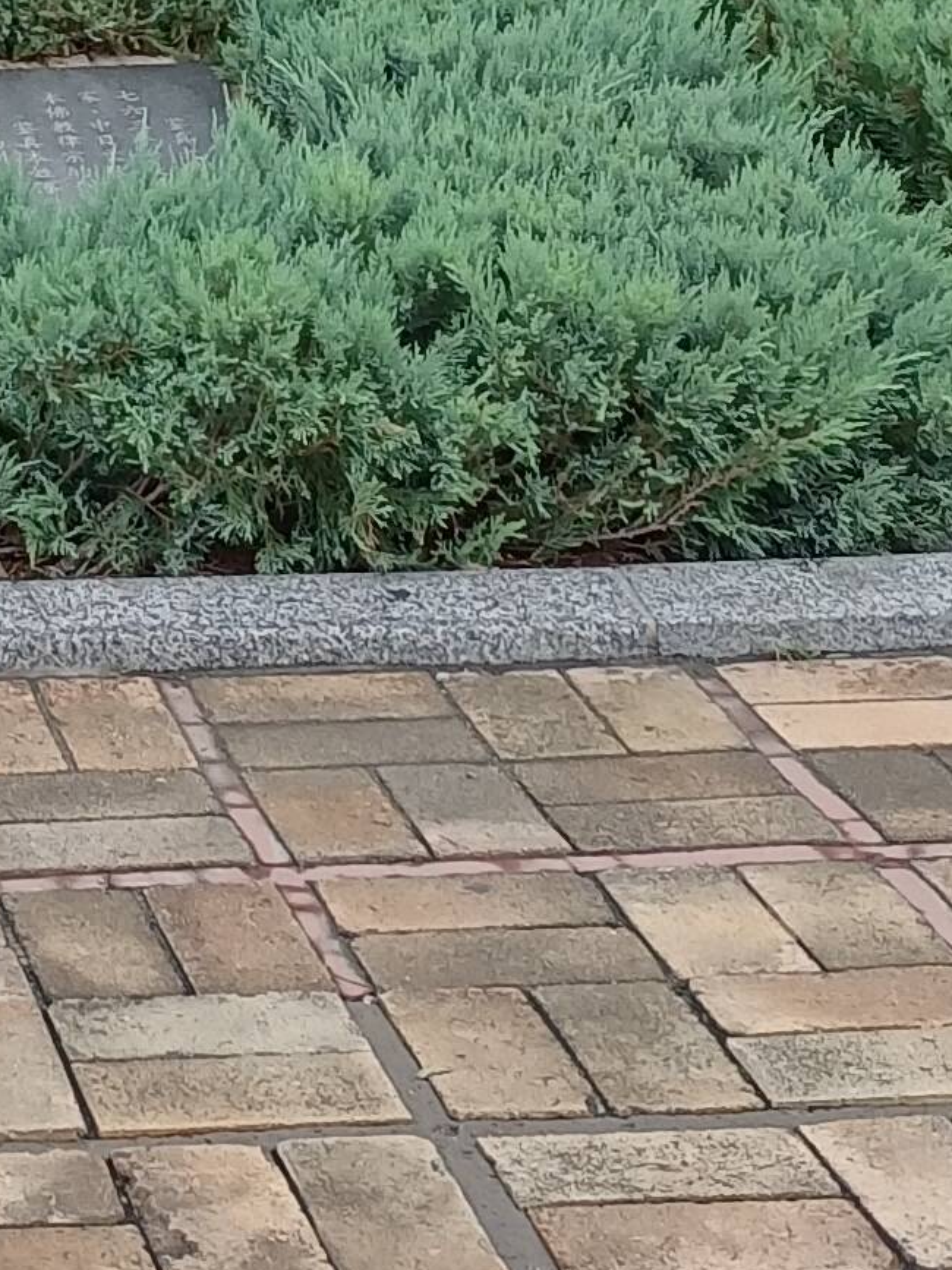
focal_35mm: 120
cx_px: -608
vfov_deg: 14.4
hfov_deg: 11.7
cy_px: -1043
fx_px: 4401
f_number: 1.8
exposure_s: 1/331
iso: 100
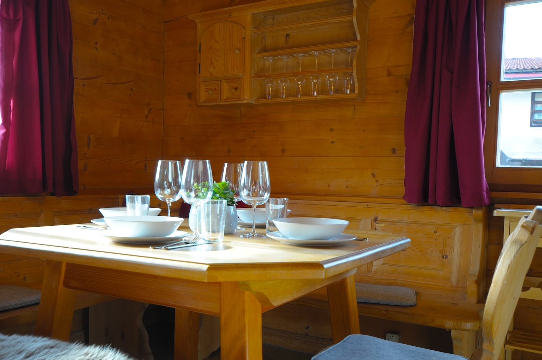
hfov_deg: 53.5
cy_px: 200
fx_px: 536
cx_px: 233
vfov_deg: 37.1
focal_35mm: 36
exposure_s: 1/30
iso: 200
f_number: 3.5
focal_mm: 19
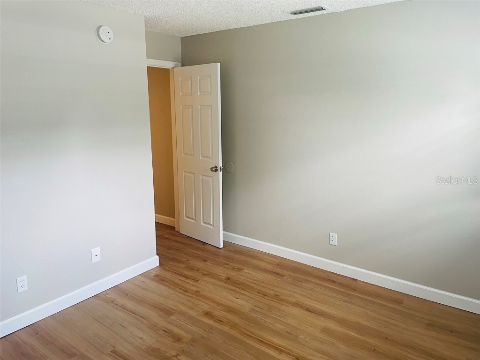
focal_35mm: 26
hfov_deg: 67.3
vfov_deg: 53.1
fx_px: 361
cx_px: 240
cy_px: 180
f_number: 1.6
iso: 80
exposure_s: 1/60
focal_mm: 4.2
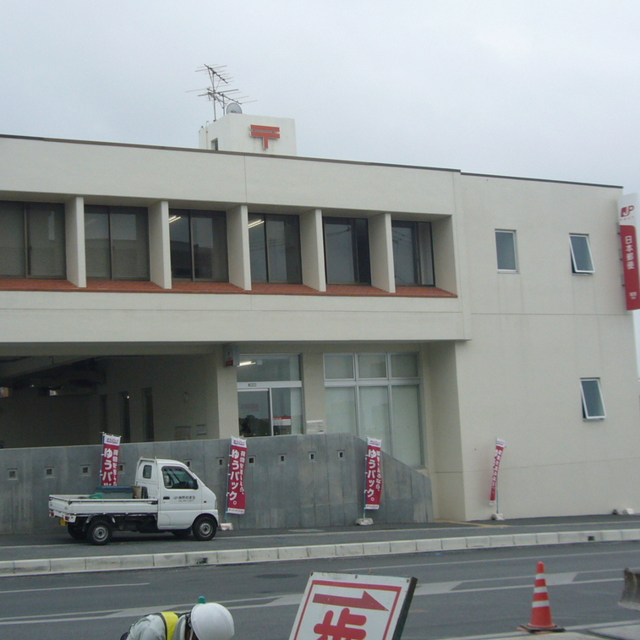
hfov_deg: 31.0
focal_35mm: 55
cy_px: 321
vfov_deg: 31.1
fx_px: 1150
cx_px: 249
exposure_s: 1/250
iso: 80
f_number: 6.3
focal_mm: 5.4
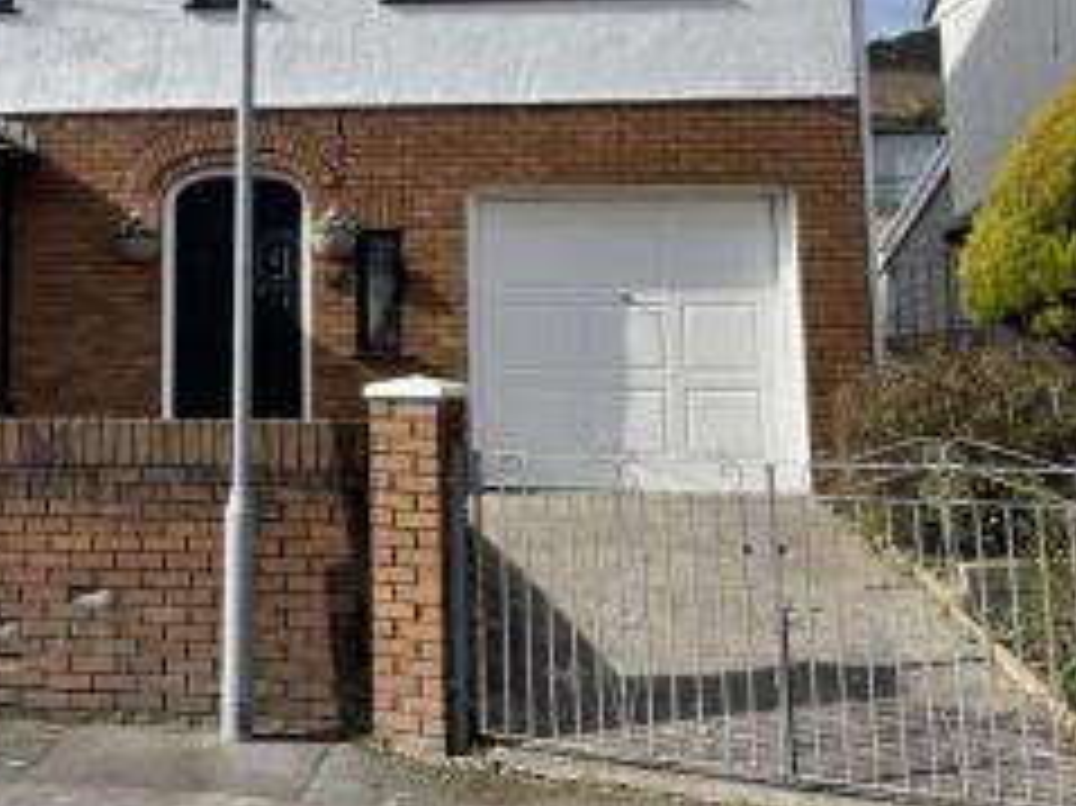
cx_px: 232
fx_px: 1429
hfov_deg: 39.8
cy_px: 200
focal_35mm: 46
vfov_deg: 30.9
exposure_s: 1/4000
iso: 32
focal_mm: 4.2
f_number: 1.6
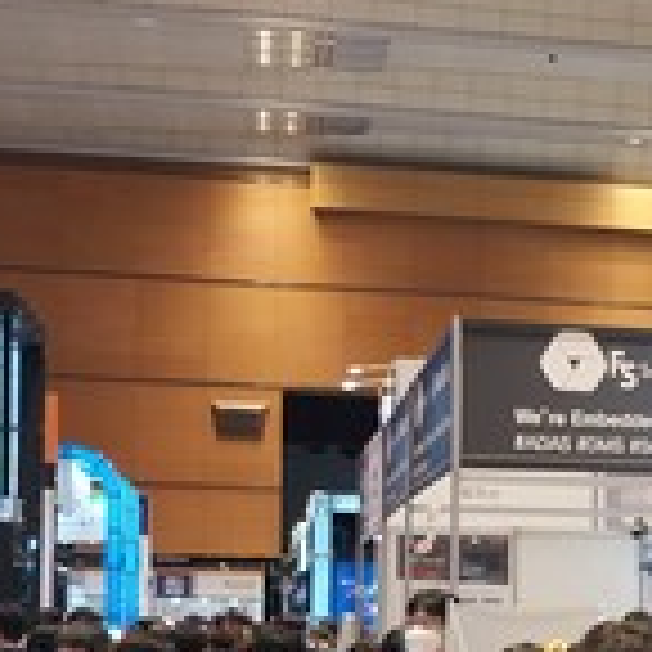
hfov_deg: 17.4
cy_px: 661
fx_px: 2024
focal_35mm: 95
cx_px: 796
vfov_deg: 17.8
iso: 64
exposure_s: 1/50
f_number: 1.8
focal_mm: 4
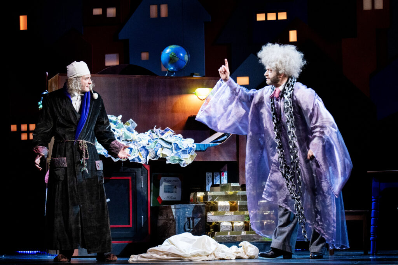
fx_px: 1106
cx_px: 199
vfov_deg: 13.7
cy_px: 132
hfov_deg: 20.4
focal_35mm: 100
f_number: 4
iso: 6400
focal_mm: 100
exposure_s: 1/100
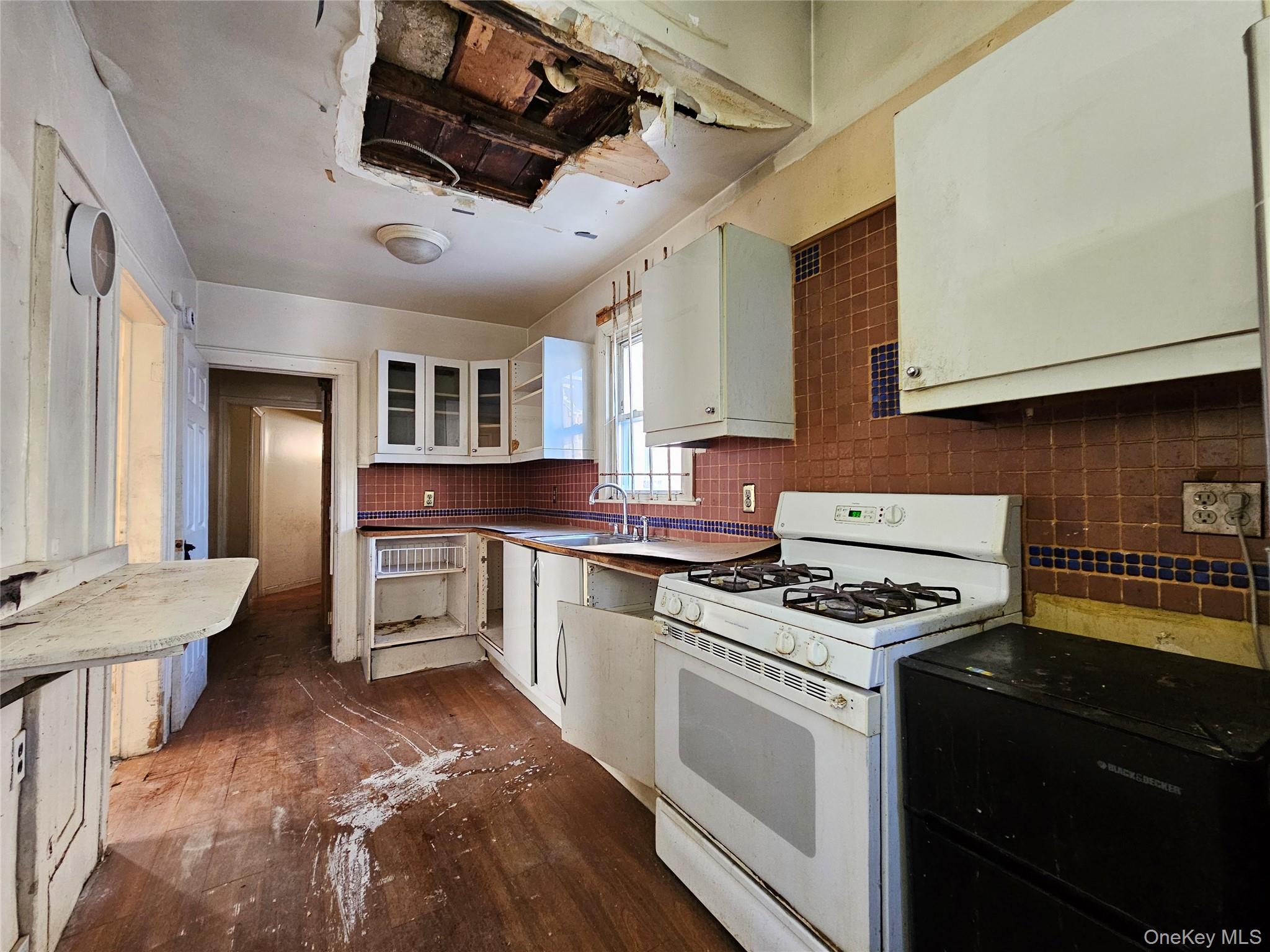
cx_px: 635
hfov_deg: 106.2
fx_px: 477
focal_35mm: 13
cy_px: 476
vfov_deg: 89.9
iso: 320
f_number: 2.2
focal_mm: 2.2
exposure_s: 1/30
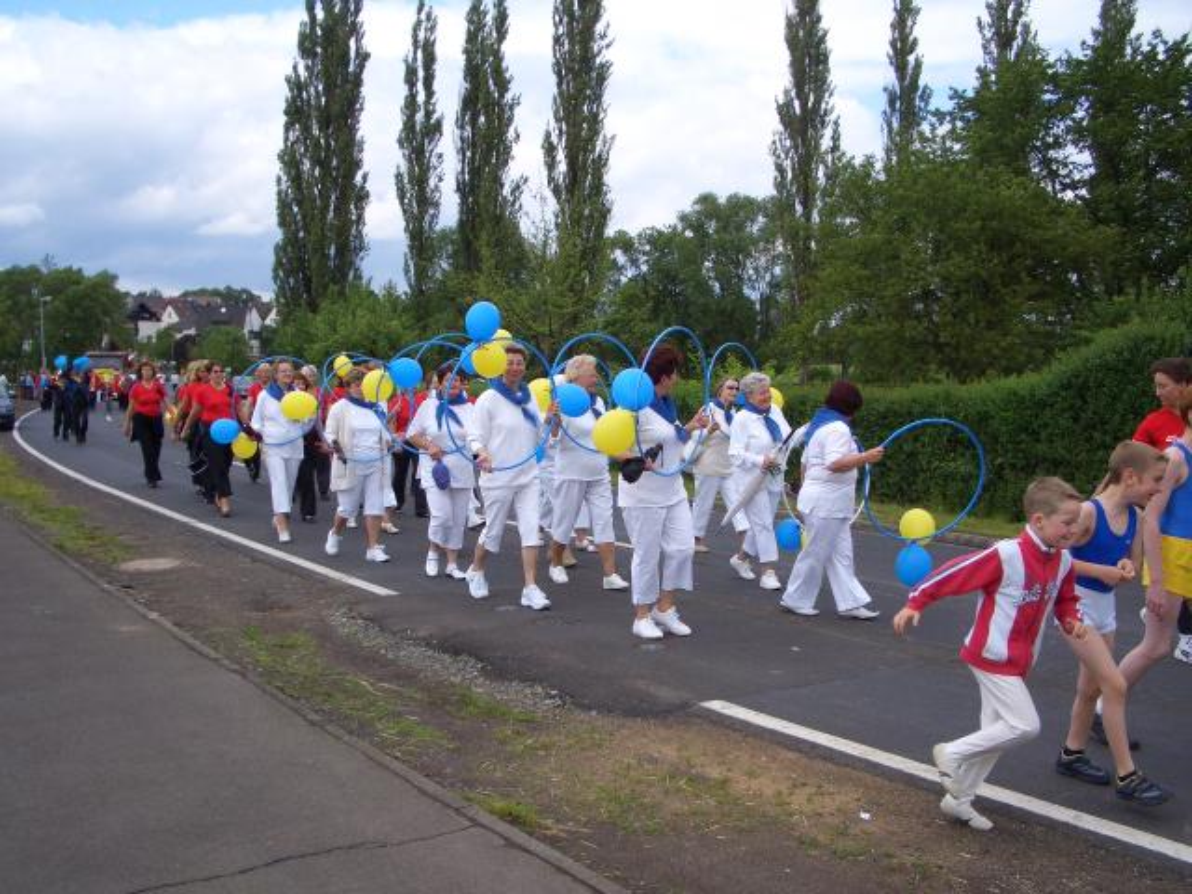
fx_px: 1205
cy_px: 447
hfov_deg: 52.6
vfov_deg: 40.7
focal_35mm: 35
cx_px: 596
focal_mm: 5.8
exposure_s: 1/640
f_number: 4.3
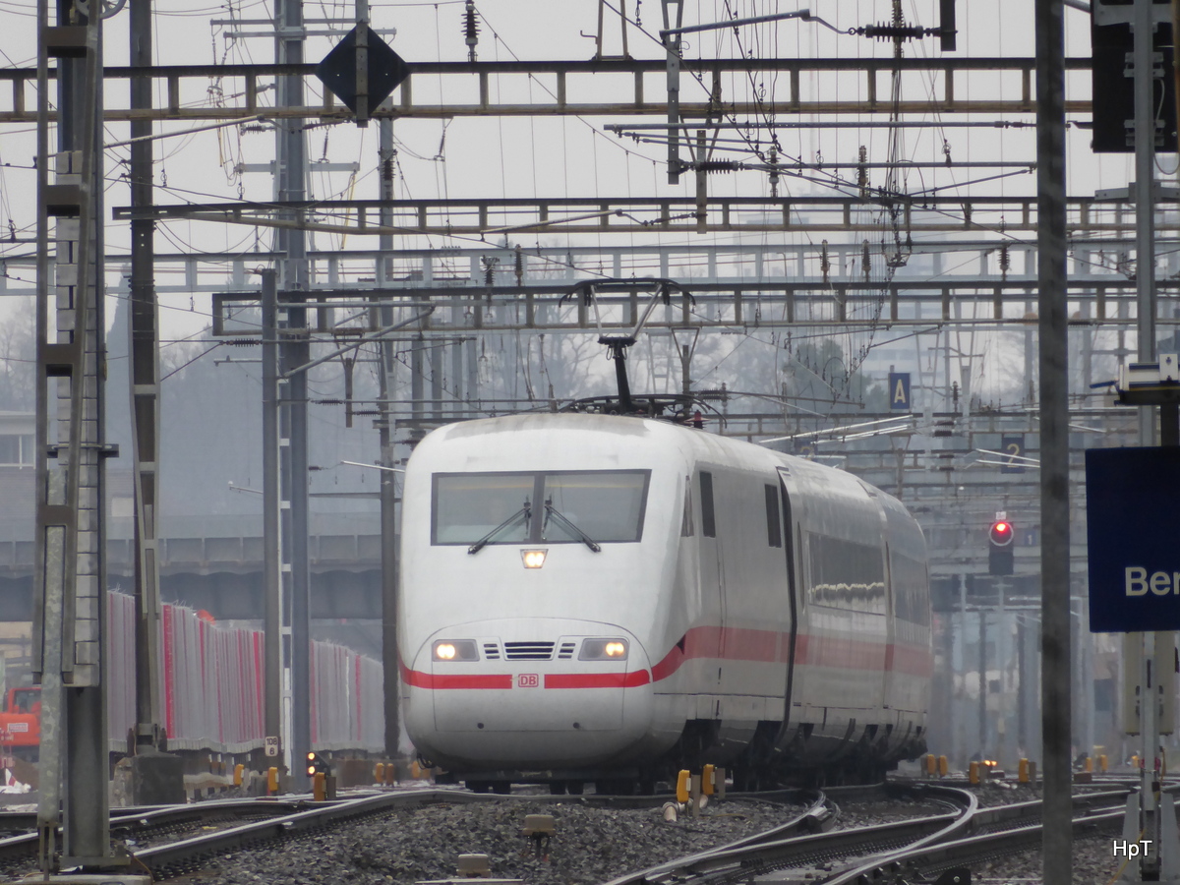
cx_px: 590
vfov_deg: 1.9
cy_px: 442
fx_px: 27271
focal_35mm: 800
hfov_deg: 2.5
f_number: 6.4
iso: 200
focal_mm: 129
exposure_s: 1/125
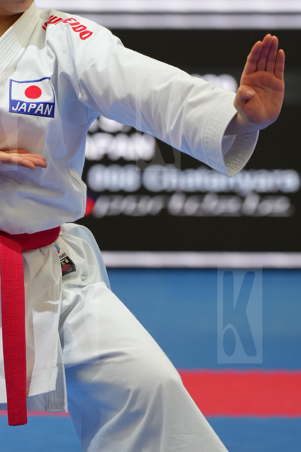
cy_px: 122
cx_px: 77
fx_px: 4932
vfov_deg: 5.2
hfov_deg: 3.5
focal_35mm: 393
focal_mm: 160
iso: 1000
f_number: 2.8
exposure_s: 1/1000
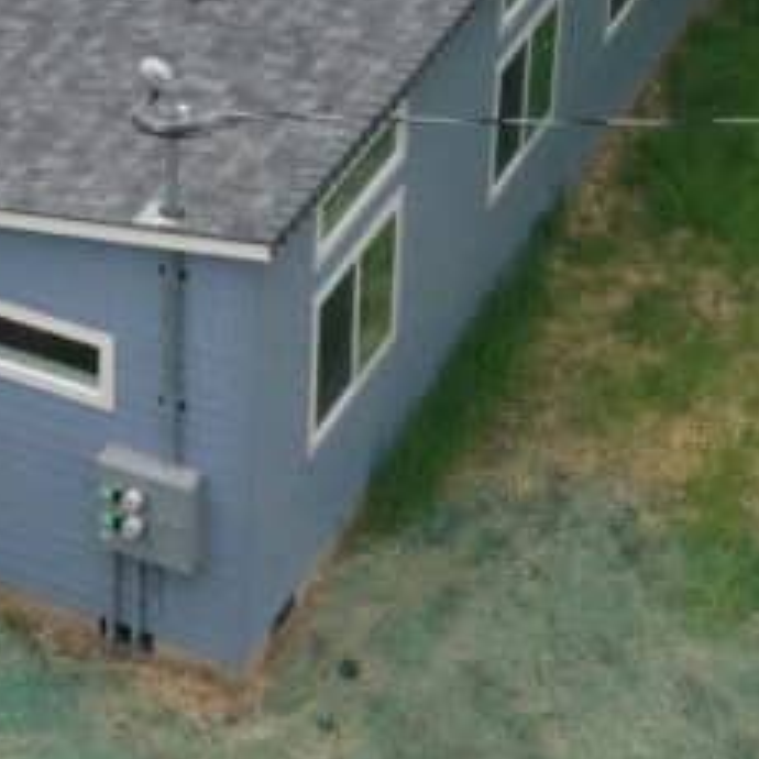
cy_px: -114
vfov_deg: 15.9
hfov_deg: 16.3
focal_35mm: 106
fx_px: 2630
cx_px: 106
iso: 1600
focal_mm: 10.3
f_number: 10
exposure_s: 1/240
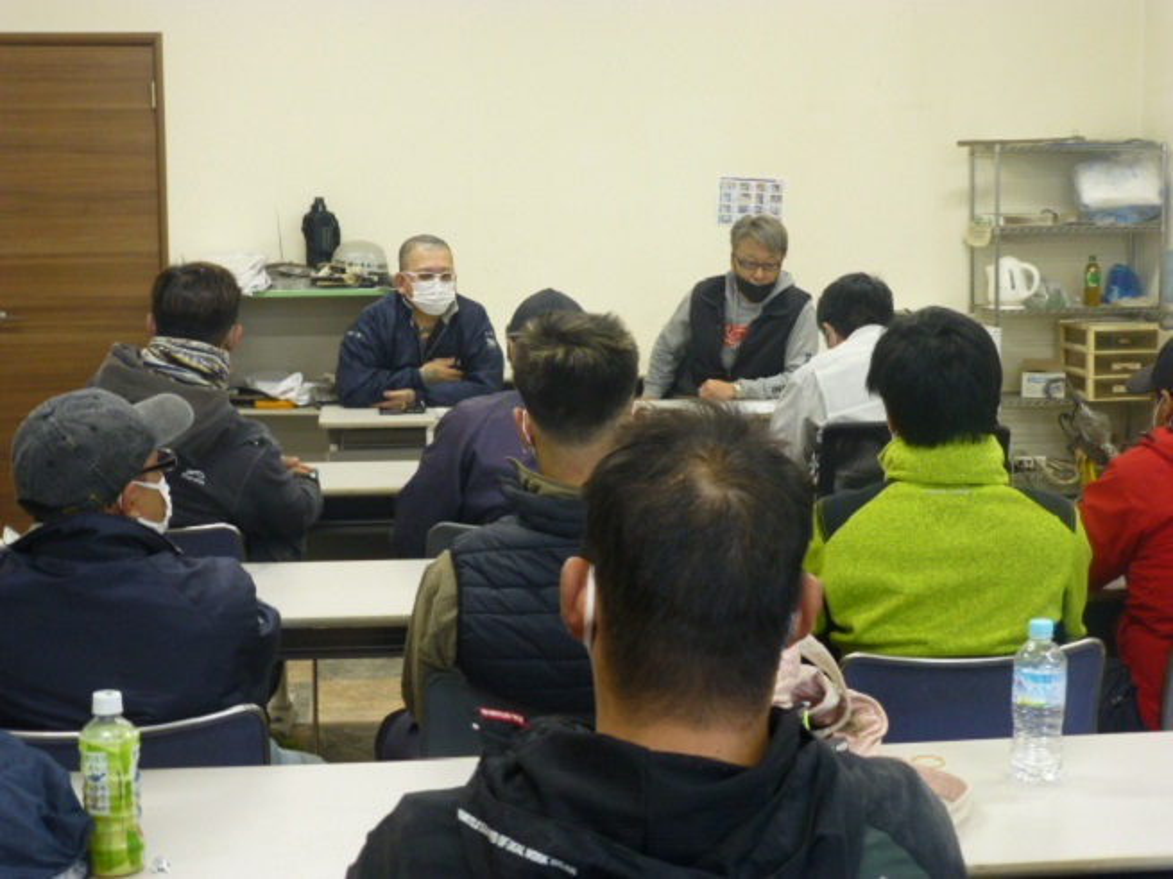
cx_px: 586
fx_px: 1830
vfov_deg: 27.0
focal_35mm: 54
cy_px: 440
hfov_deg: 35.5
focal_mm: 9.7
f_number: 4.6
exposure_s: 1/25
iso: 400
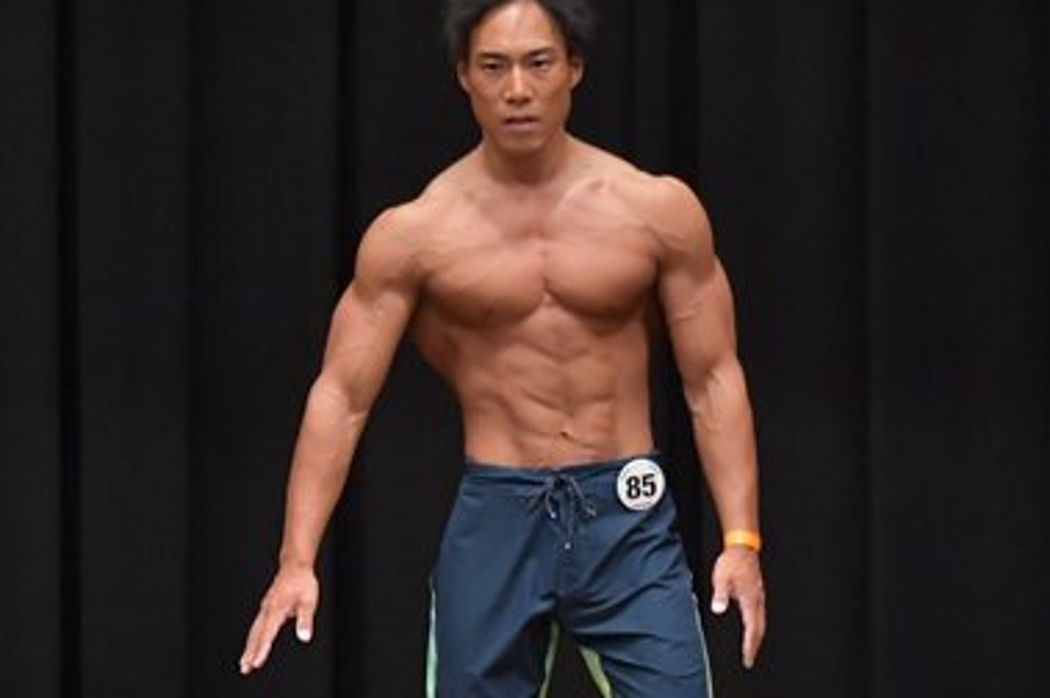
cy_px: 615
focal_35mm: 444
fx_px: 12938
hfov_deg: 4.6
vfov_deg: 3.1
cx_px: 428
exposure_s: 1/400
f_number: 5.6
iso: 6400
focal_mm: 145
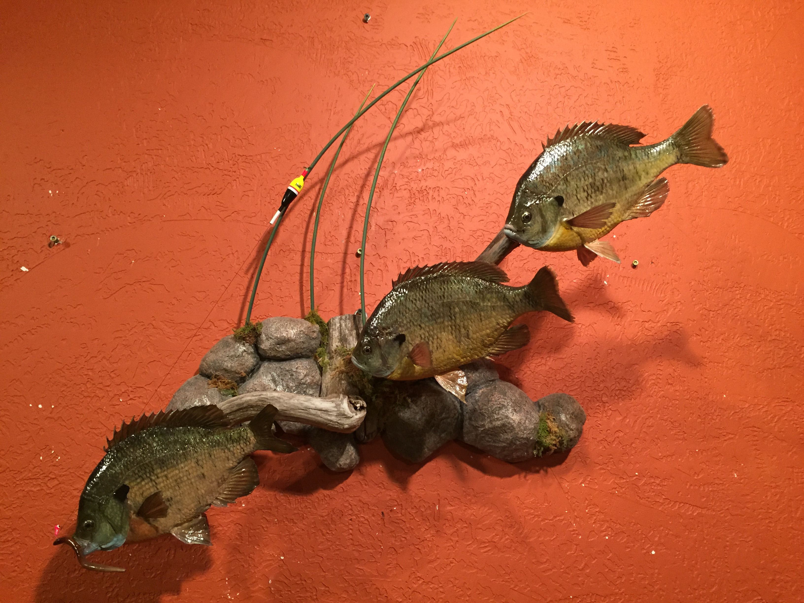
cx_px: 402
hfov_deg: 61.7
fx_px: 674
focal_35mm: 29
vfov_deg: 48.2
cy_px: 302
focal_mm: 4.15
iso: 250
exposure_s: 1/24
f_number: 2.2
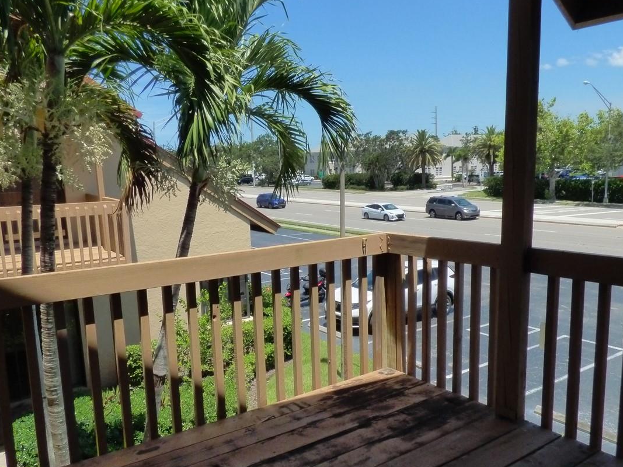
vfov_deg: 46.6
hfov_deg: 59.9
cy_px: 269
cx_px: 331
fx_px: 540
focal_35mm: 30
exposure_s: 1/1600
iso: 400
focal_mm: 3.58
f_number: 3.2
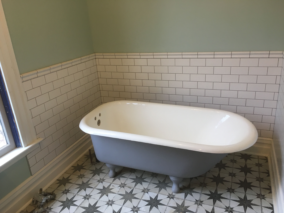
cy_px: 106
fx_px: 238
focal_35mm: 29
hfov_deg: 61.7
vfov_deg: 48.2
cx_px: 142
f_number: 2.2
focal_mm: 4.15
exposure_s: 1/30
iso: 64
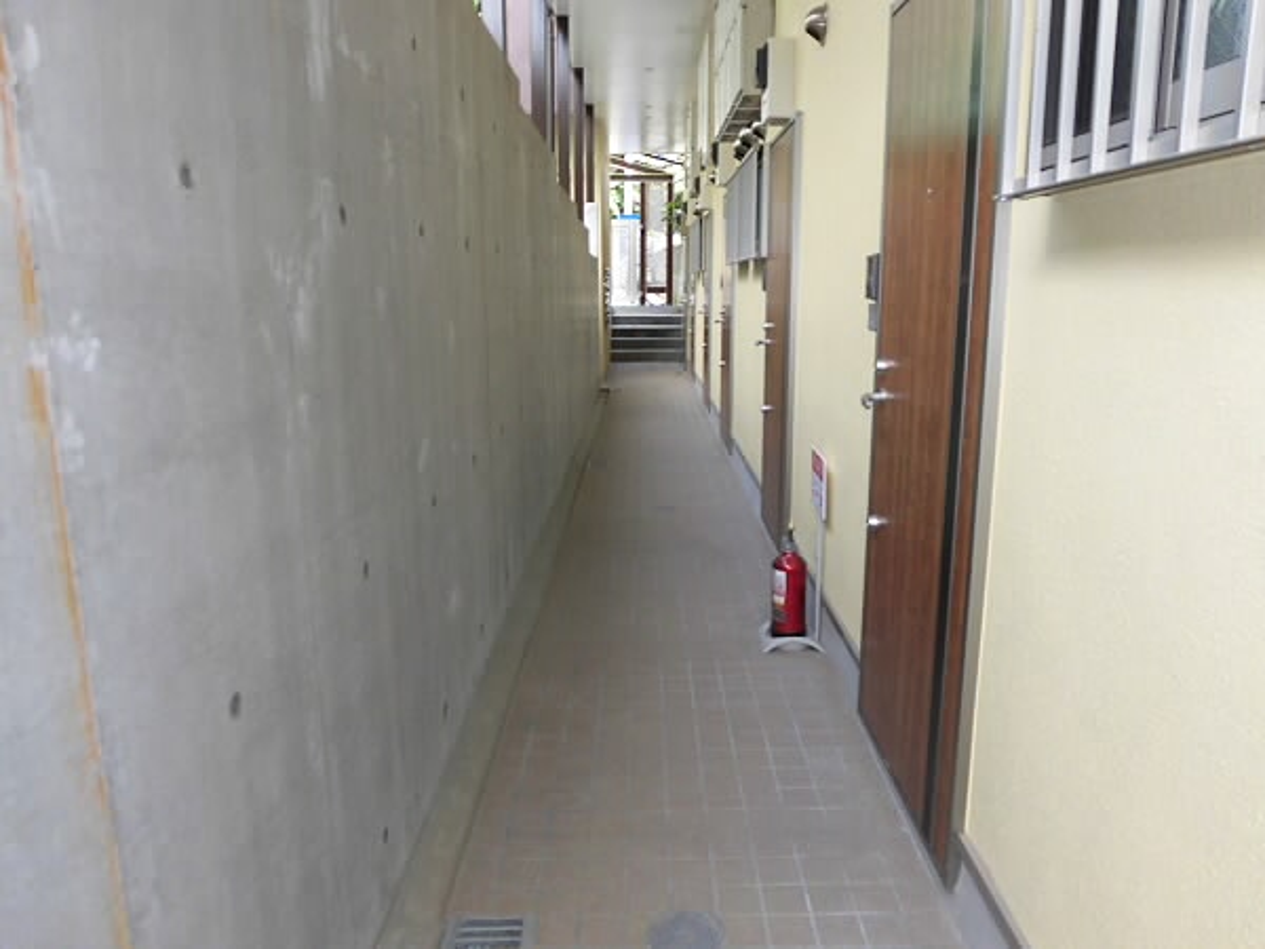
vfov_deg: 56.8
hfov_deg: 71.6
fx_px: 877
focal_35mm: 24
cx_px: 632
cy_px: 474
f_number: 3.1
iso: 100
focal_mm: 4.3
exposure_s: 1/60
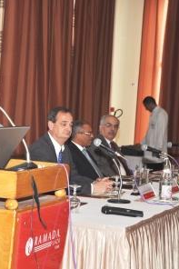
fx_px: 814
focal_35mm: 109
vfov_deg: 18.8
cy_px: 134
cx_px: 4
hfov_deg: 12.4
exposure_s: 1/60
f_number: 4.8
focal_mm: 48
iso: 250
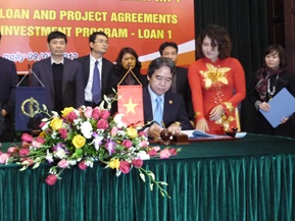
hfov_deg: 39.3
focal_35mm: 48
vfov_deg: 30.1
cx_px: 103
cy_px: 81
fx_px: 409
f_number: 2.8
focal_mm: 5.5
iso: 400
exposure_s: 1/13
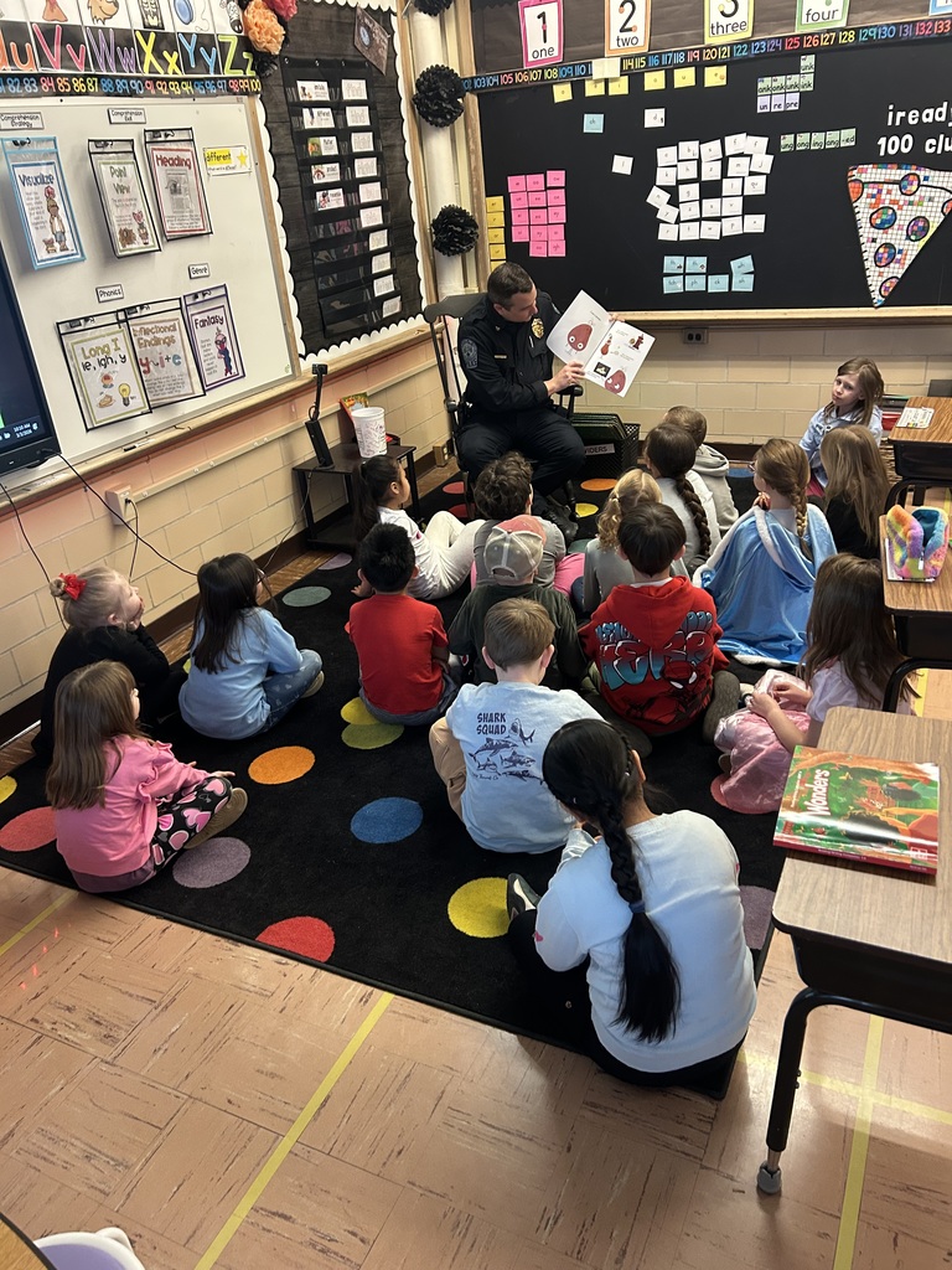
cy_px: 635
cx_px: 476
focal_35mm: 26
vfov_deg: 67.3
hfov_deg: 53.1
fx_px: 953
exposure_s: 1/60
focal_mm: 5.7
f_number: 1.5
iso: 250
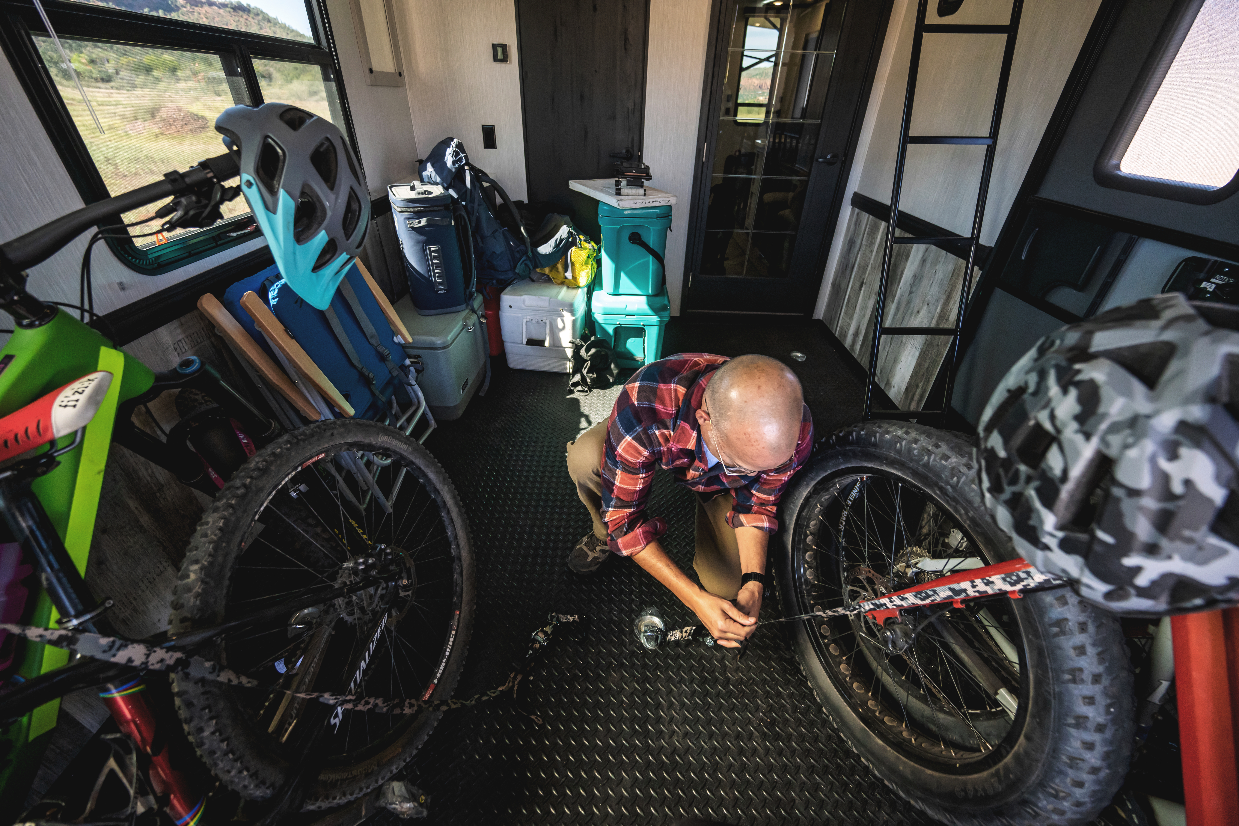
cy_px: 413
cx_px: 620
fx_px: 482
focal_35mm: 14
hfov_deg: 104.3
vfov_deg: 81.2
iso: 1250
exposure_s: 1/400
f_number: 4
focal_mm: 14
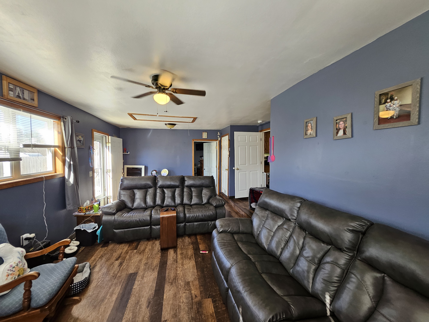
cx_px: 214
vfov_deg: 89.9
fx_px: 161
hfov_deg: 106.2
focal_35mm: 13
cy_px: 161
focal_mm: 1.74
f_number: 2.2
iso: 100
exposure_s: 1/60
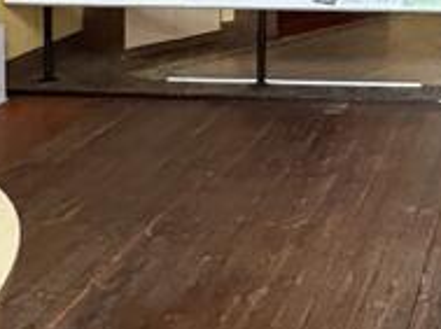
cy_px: -140
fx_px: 966
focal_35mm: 76
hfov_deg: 24.1
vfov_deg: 17.6
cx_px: 476
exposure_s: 1/40
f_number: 2.2
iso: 1000
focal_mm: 2.22
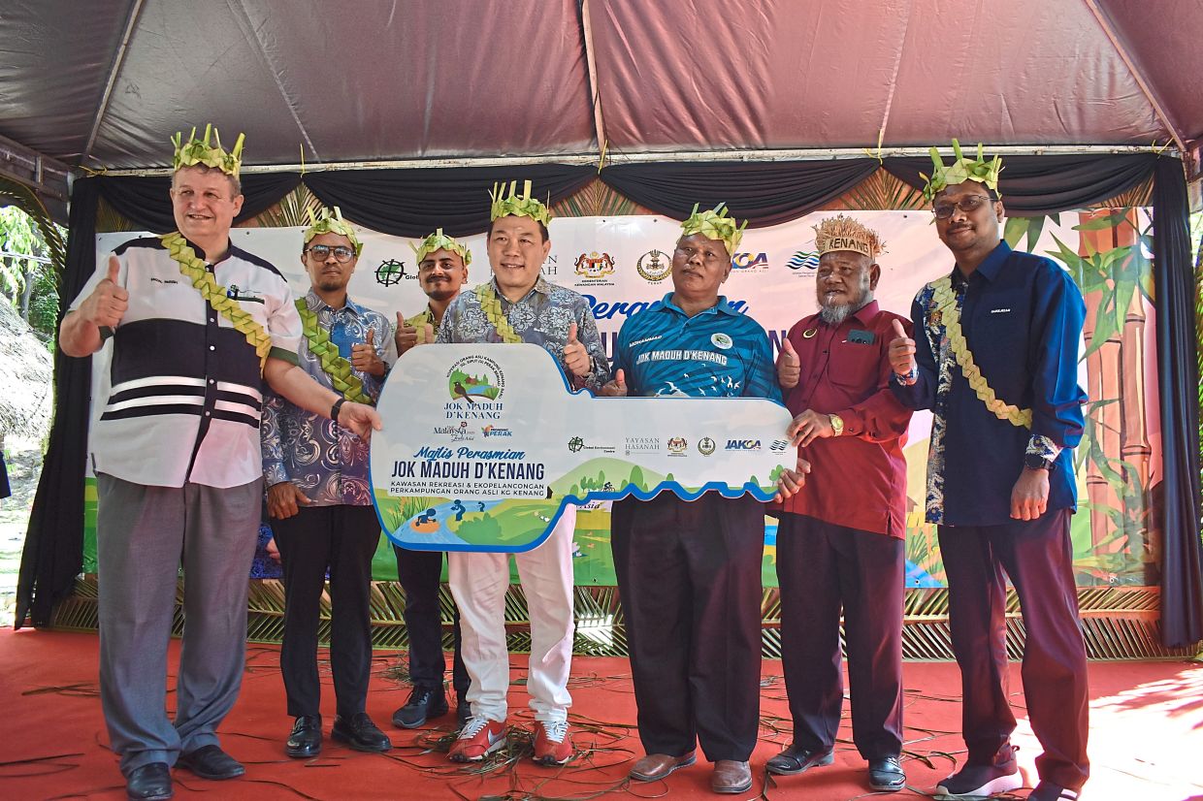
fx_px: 902
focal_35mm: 27
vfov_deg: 47.9
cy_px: 400
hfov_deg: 67.4
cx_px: 602
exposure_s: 1/250
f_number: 3.5
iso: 640
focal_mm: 18
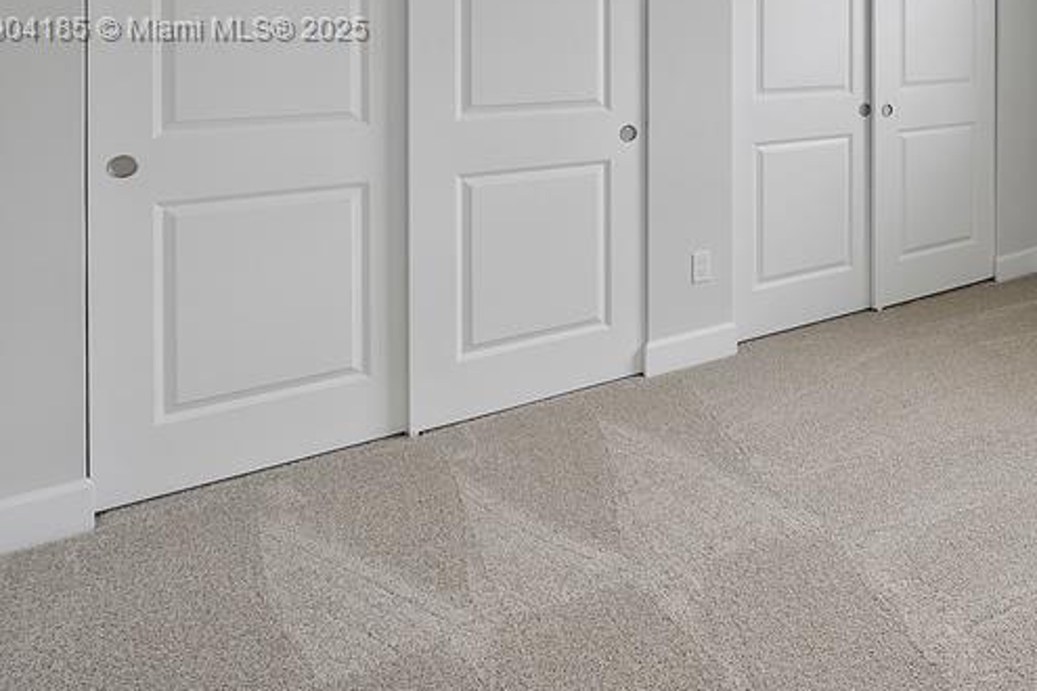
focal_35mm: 33
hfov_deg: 49.0
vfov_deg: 37.1
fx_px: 938
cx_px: 1003
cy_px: 31
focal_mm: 10.5
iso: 160
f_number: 11
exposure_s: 1/8
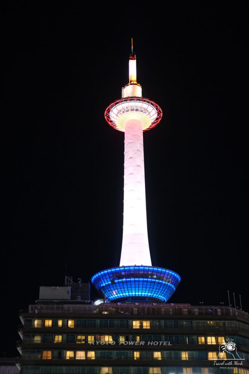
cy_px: 187
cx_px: 124
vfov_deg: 39.6
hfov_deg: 27.0
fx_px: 519
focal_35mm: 50
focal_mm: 33
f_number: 1.4
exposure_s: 1/90
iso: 3200
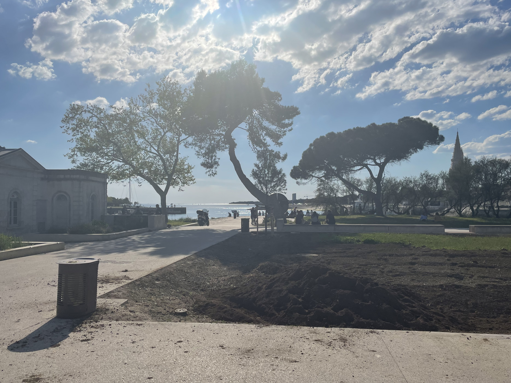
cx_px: 258
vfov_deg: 49.7
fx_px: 413
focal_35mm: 28
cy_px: 204
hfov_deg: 63.4
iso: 32
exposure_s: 1/14925
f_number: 1.6
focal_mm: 4.2
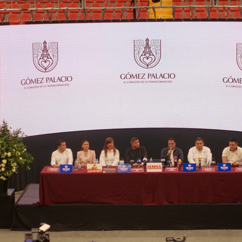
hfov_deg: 18.1
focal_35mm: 96
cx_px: 149
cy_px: 121
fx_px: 759
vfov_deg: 18.1
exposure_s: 1/160
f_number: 2
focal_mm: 50
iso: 160
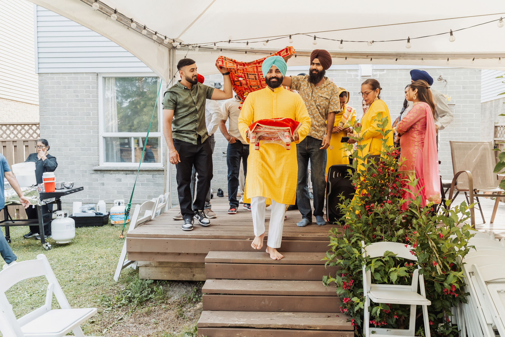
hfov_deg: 65.5
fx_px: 393
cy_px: 168
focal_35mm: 28
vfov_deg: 46.4
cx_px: 252
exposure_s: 1/250
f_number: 4
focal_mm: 28
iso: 400
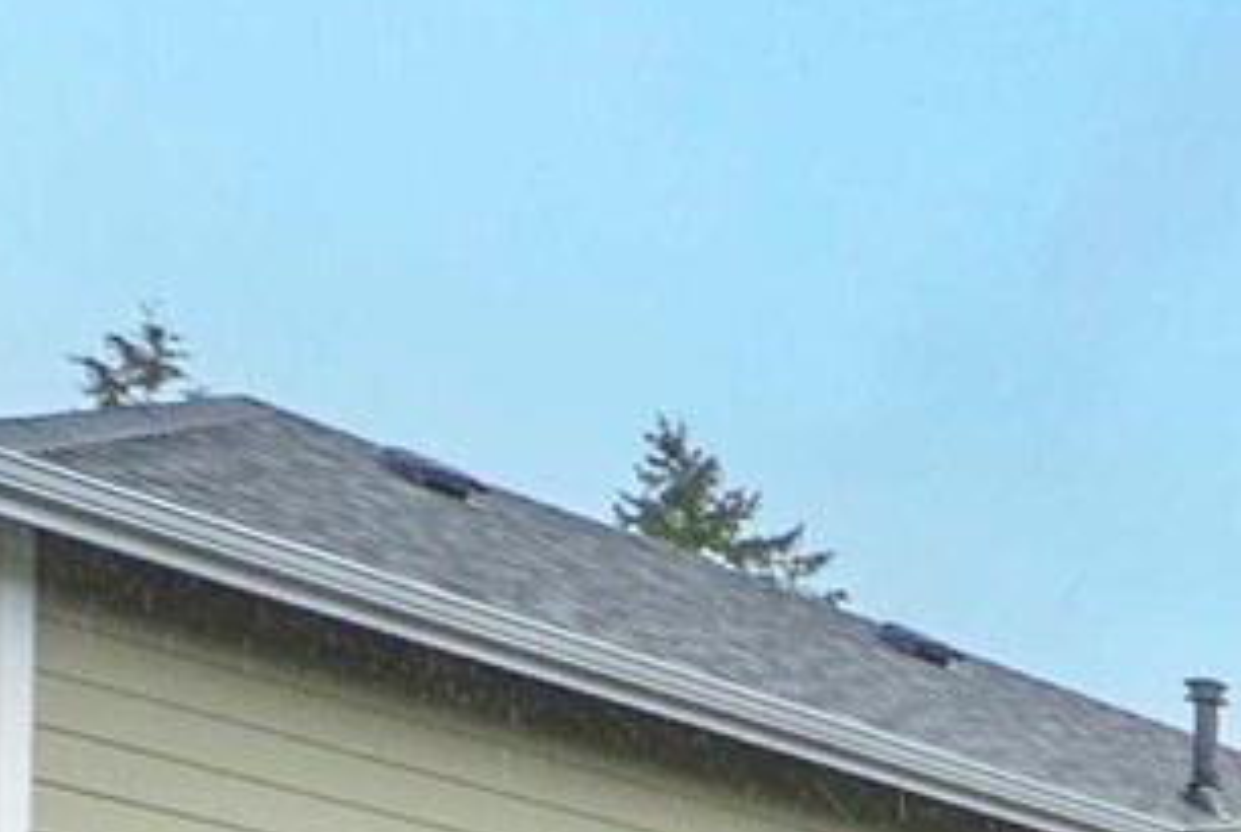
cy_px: 1209
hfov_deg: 14.1
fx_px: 2865
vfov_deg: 15.4
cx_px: 3129
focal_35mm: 83
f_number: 7.1
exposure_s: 1/200
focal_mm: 15
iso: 80
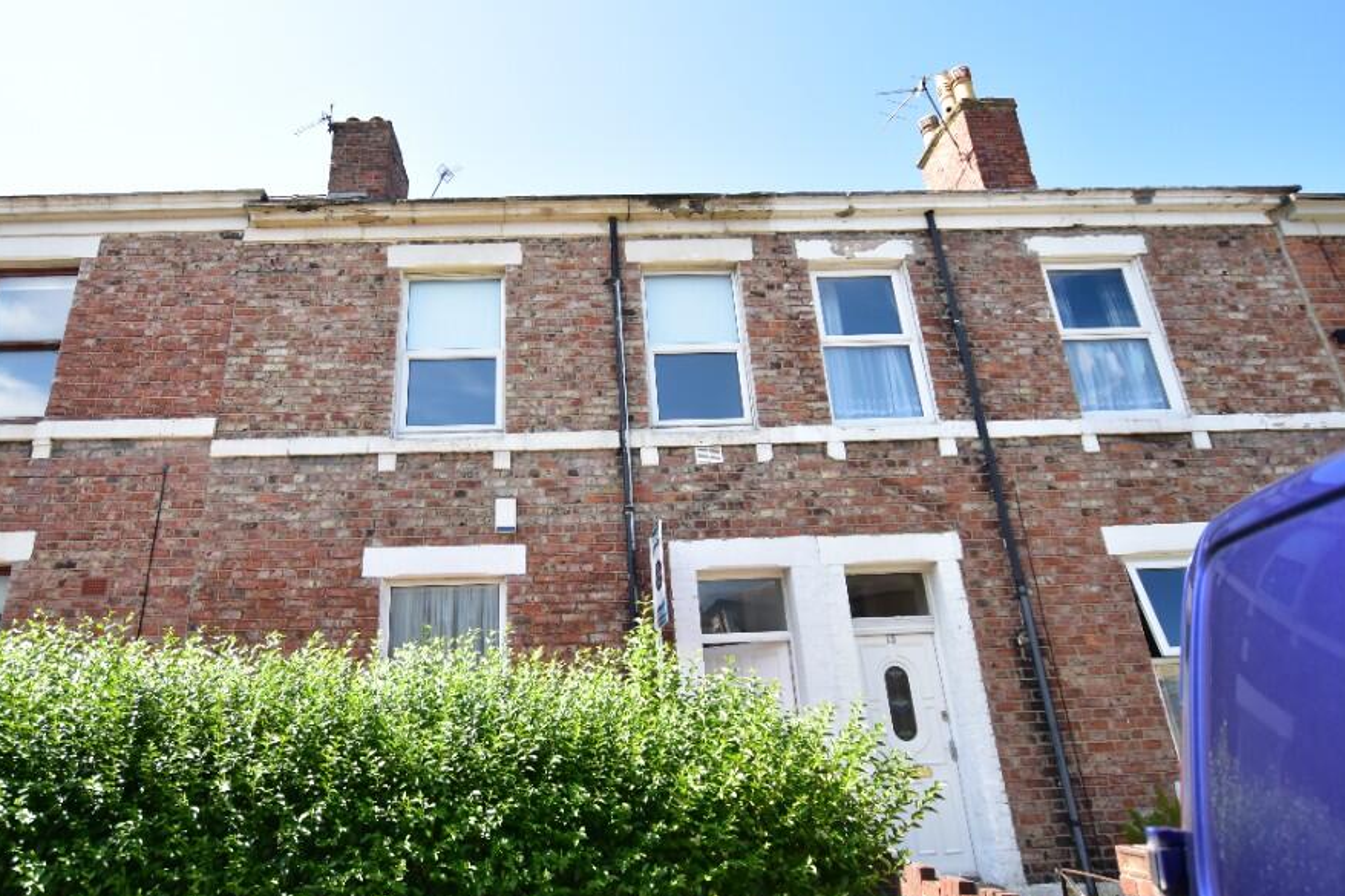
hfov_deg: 80.8
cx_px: 579
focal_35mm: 21
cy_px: 437
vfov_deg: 59.5
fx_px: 784
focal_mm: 12
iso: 800
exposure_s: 1/2000
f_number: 3.5
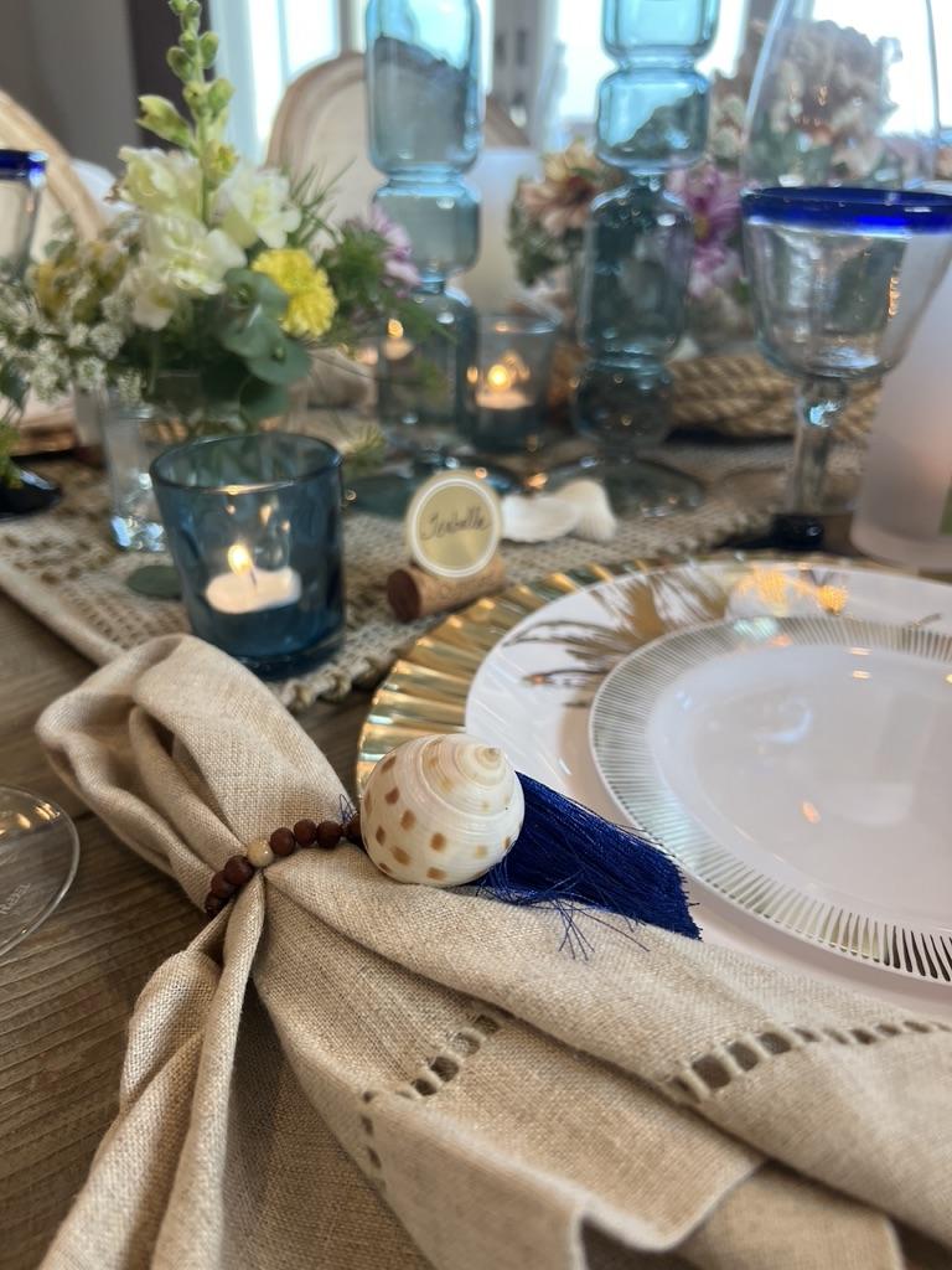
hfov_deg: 53.1
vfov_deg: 67.3
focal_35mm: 26
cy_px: 635
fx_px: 953
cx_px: 476
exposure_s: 1/120
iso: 100
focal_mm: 5.7
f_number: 1.5
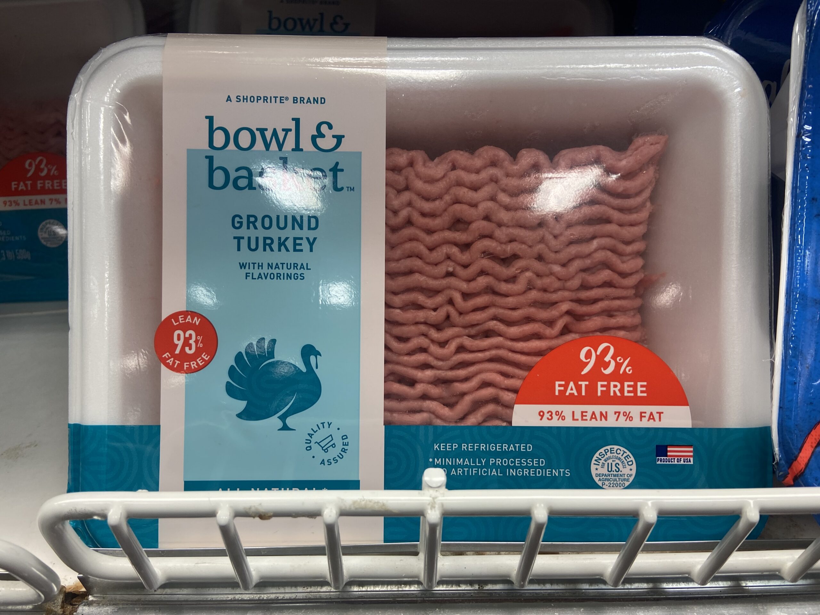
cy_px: 308
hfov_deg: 67.3
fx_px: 616
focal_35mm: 26
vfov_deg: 53.1
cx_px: 410
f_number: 1.8
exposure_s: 1/120
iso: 80
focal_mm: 4.25
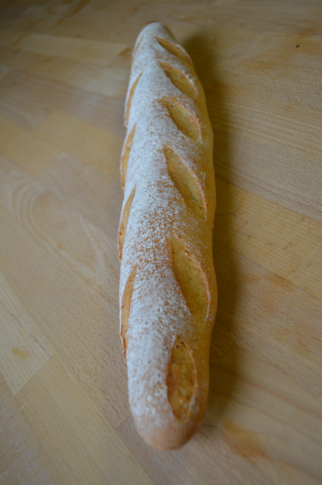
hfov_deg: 36.8
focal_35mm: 36
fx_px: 484
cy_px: 242
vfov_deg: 53.2
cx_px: 161
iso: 900
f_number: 4
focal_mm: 24
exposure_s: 1/60
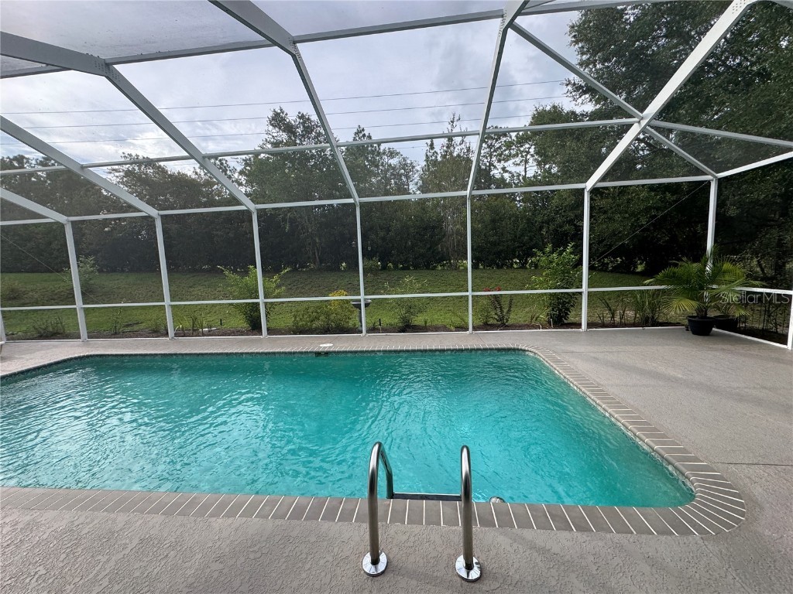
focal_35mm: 14
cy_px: 297
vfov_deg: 85.7
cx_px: 396
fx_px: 321
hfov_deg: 102.1
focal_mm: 2.22
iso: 40
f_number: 2.2
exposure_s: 1/282
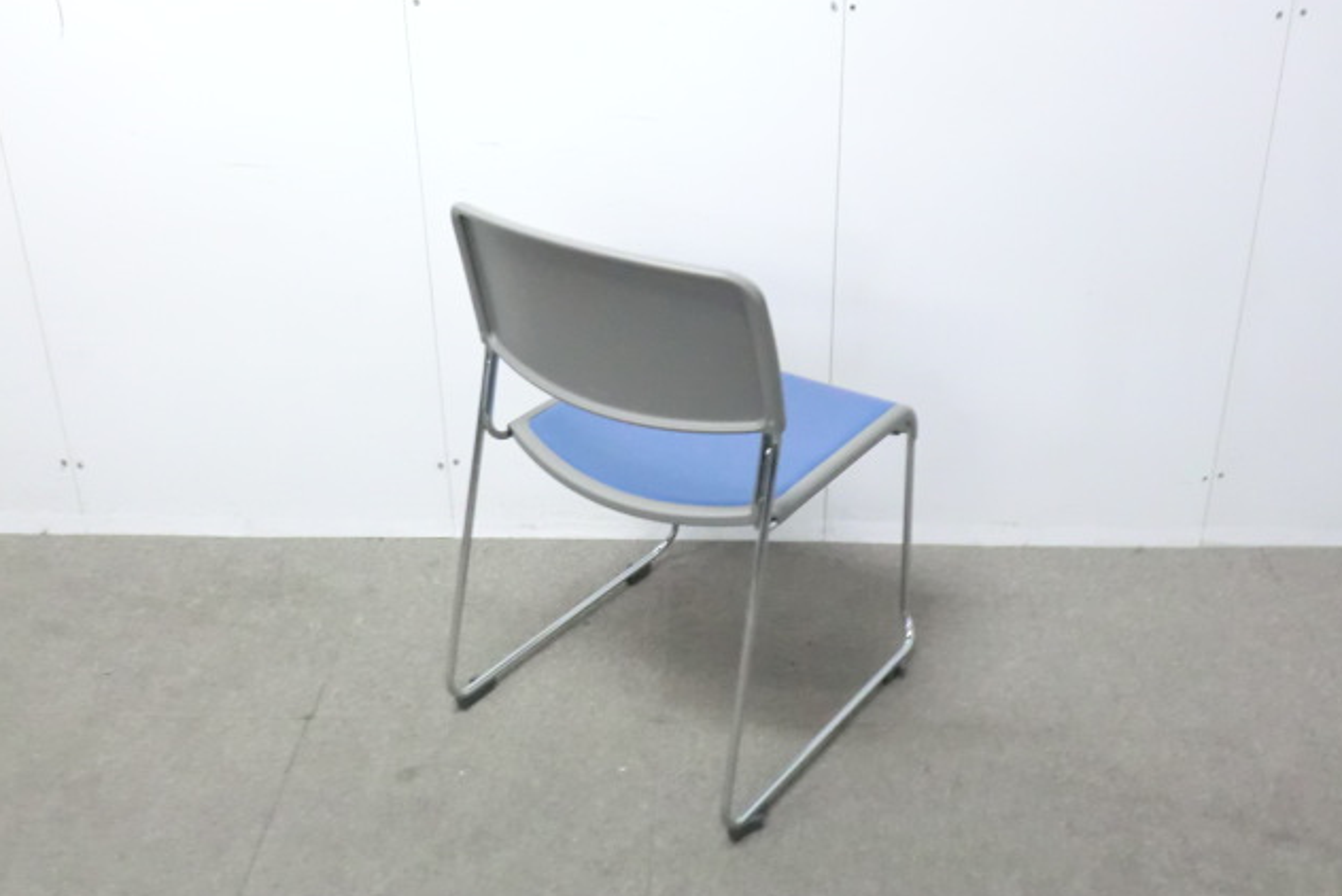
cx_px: 675
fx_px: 1492
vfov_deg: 33.4
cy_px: 397
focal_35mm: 40
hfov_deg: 48.4
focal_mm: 6.9
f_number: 3.9
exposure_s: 1/30
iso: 800
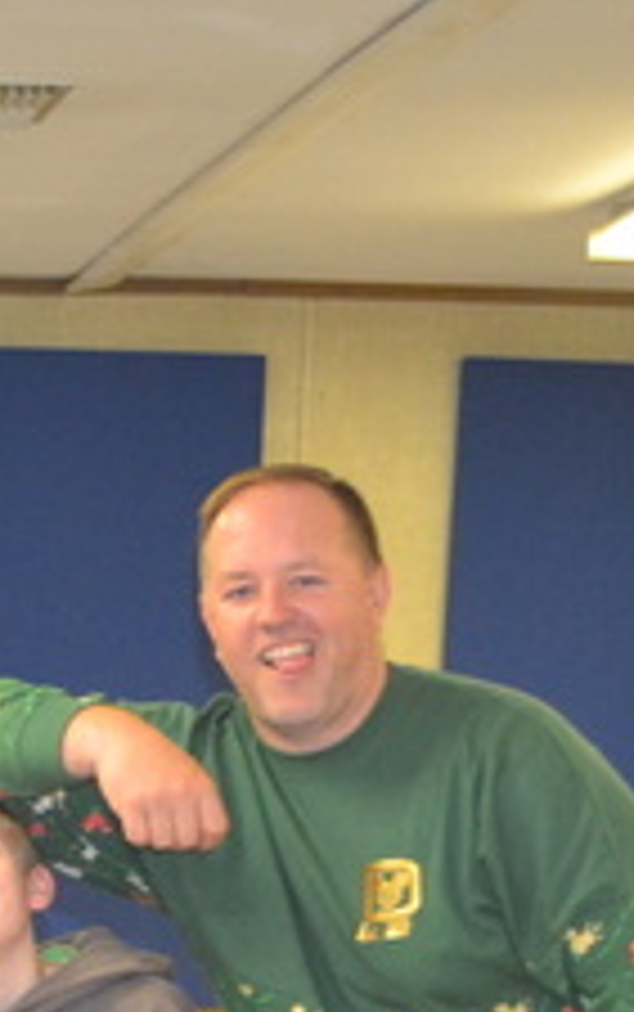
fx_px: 4222
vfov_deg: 12.9
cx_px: -652
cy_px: 1531
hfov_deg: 8.2
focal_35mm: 153
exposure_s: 1/60
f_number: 3.8
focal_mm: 22
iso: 1250
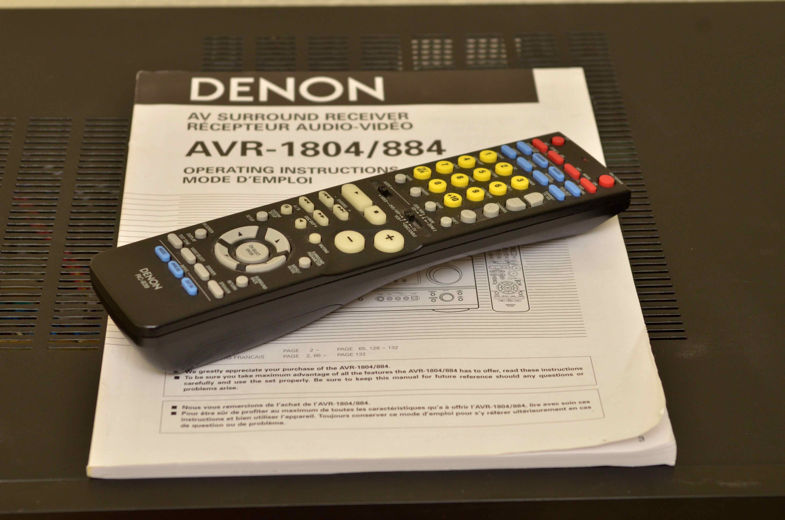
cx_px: 392
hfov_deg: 23.4
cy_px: 260
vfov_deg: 15.6
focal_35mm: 87
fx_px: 1893
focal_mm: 58
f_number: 6.3
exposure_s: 1/60
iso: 500
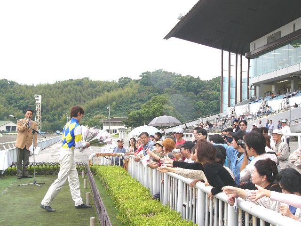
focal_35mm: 48
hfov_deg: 39.7
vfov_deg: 30.3
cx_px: 150
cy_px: 113
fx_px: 417
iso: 50
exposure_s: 1/100
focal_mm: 7.9
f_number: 3.7
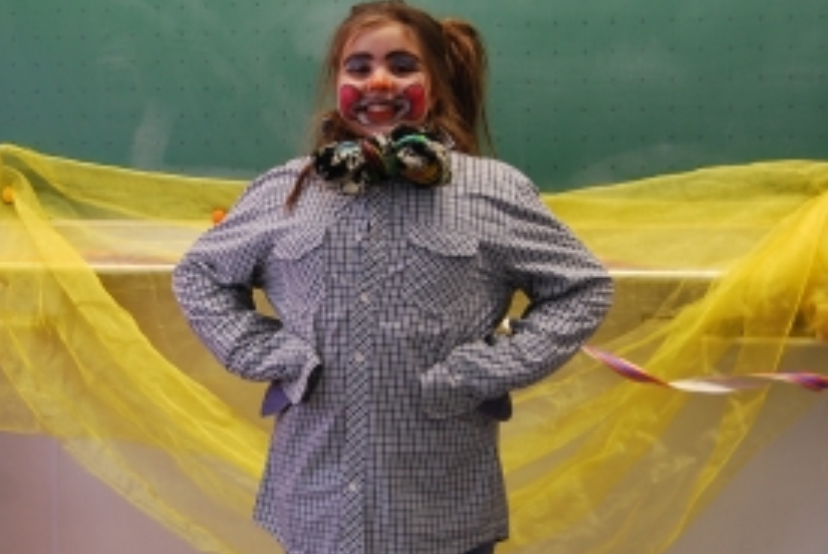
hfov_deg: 23.6
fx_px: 1976
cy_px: 215
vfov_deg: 15.9
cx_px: 289
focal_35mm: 86
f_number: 4.8
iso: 200
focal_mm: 35
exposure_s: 1/30
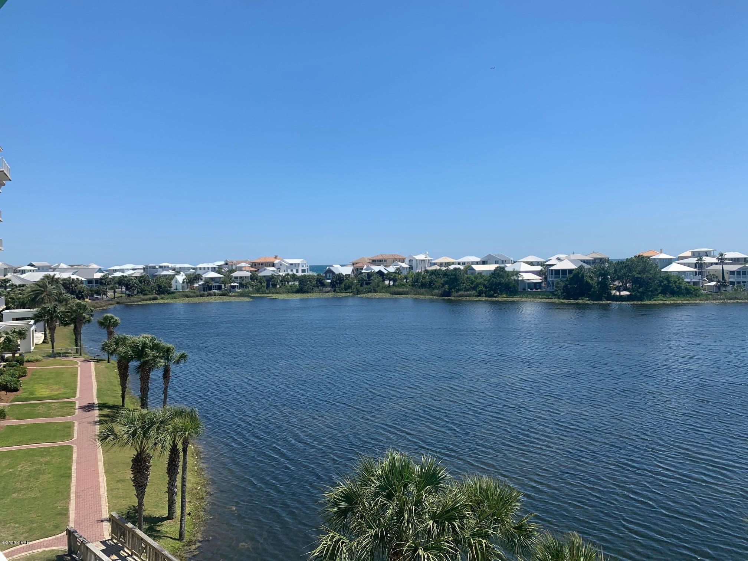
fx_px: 562
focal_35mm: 26
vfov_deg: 53.1
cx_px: 374
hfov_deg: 67.3
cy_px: 280
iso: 25
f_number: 1.8
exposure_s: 1/2915
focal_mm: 4.25
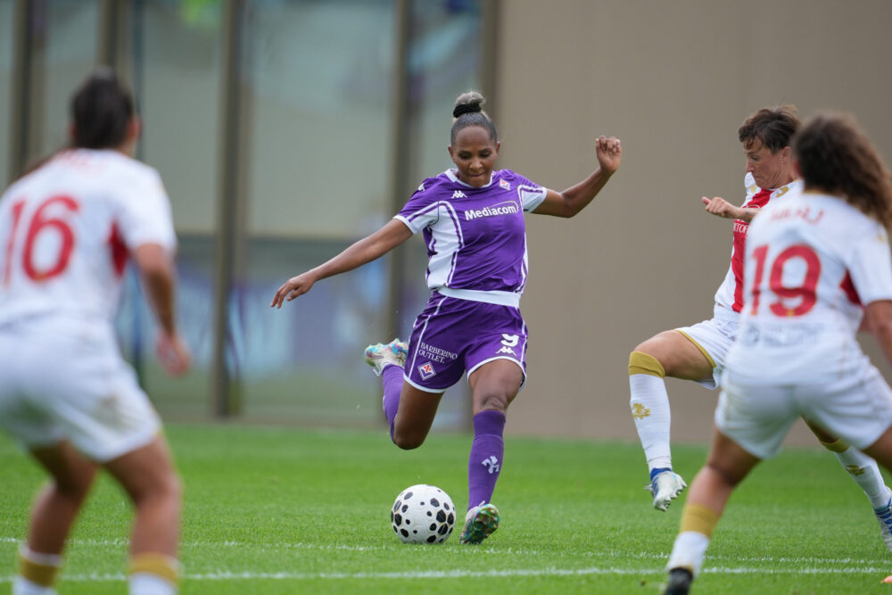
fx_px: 14868
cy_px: 298
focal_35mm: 600
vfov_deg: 2.3
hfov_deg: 3.4
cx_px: 446
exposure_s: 1/1600
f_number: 2.8
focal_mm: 400
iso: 400
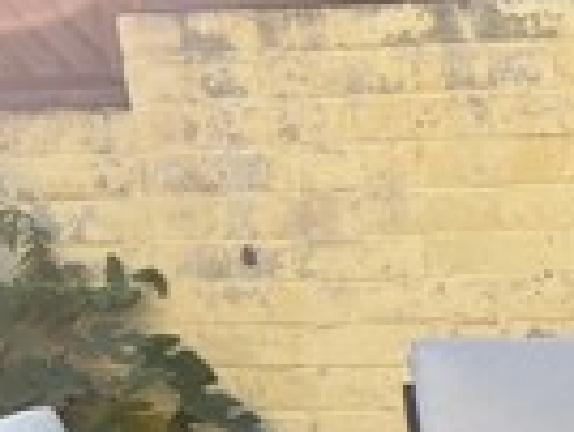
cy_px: 505
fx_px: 2060
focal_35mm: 124
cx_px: 1002
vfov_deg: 11.8
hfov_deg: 14.2
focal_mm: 5.7
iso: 50
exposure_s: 1/389
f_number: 1.5
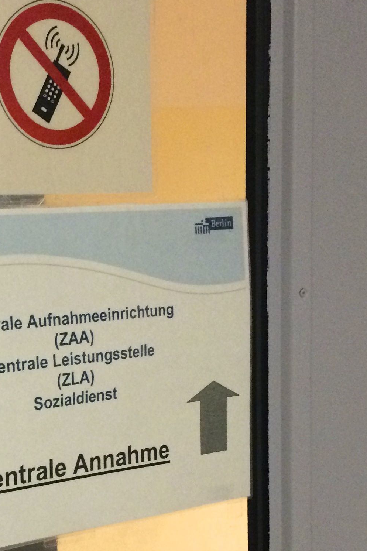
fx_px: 1010
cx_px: -25
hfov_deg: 19.8
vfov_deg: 30.1
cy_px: 408
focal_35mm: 66
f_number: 2.2
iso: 200
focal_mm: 4.15
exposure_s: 1/30
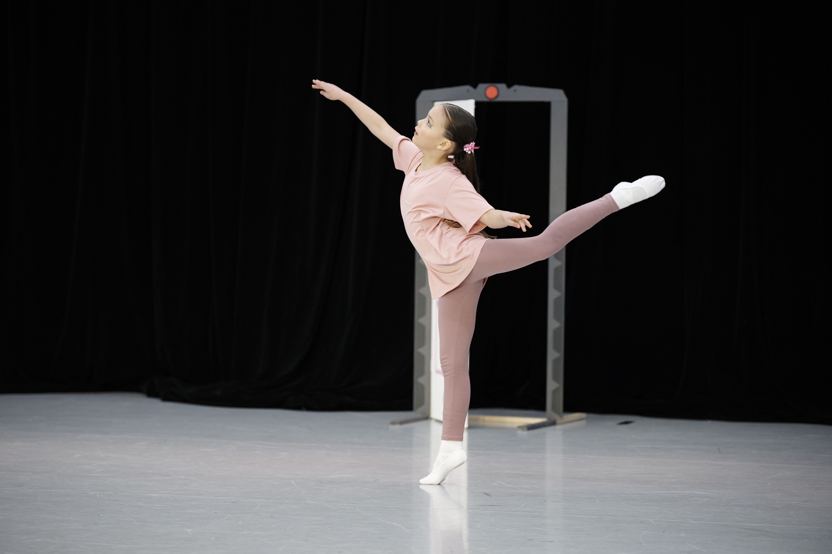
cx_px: 416
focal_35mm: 125
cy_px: 277
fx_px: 2887
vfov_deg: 11.0
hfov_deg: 16.4
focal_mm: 125
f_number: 2.8
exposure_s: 1/640
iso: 4000
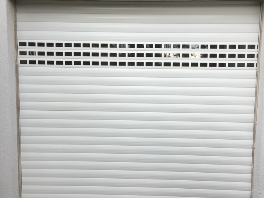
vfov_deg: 34.3
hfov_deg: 44.8
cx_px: 139
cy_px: 100
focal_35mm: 42
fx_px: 320
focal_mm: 4.15
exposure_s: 1/133
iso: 25
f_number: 2.2
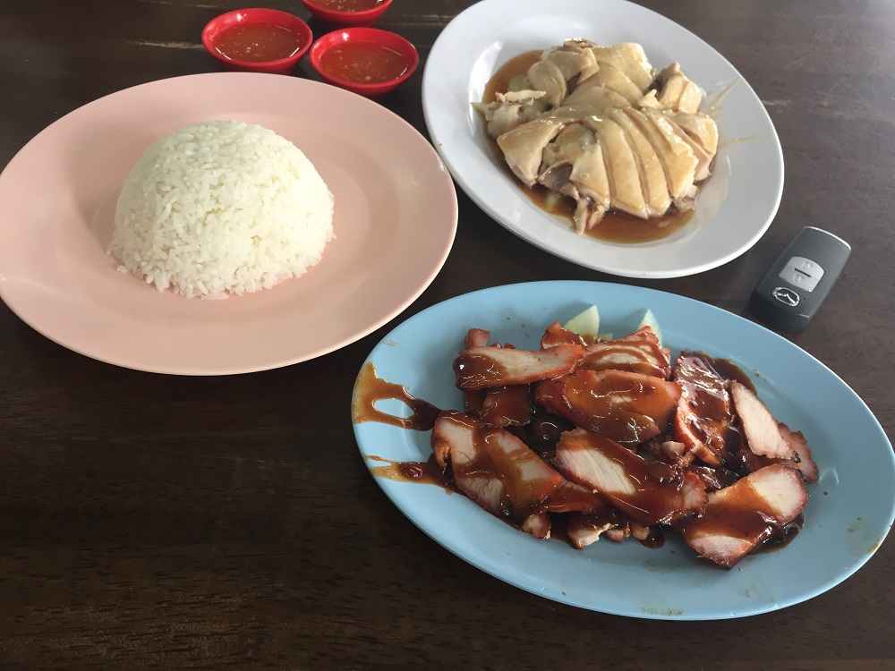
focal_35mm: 29
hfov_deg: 61.7
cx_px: 448
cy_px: 336
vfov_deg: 48.2
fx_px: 750
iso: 50
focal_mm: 4.15
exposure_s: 1/33
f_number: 2.2
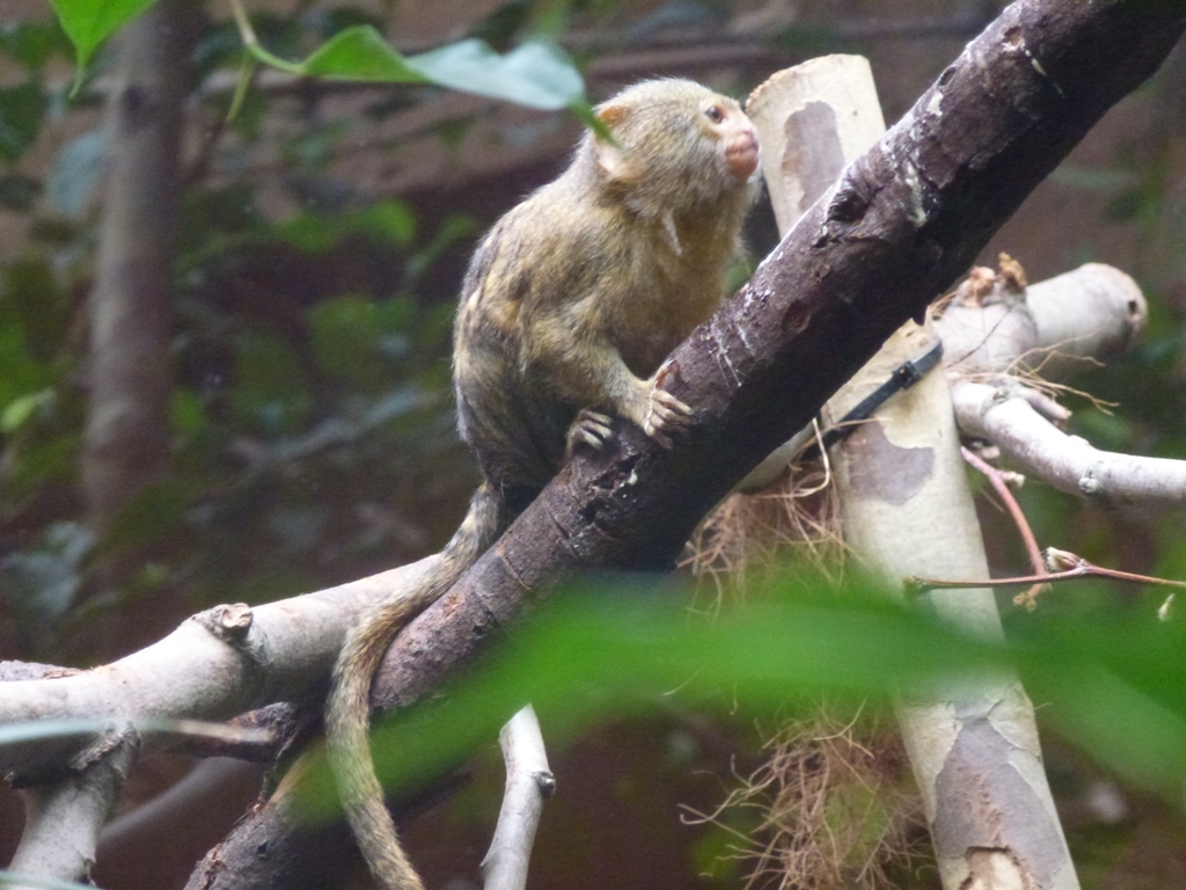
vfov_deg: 4.9
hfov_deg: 6.5
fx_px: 10416
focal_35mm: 304
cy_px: 445
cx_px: 593
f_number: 5.7
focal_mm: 54.5
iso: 800
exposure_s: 1/50
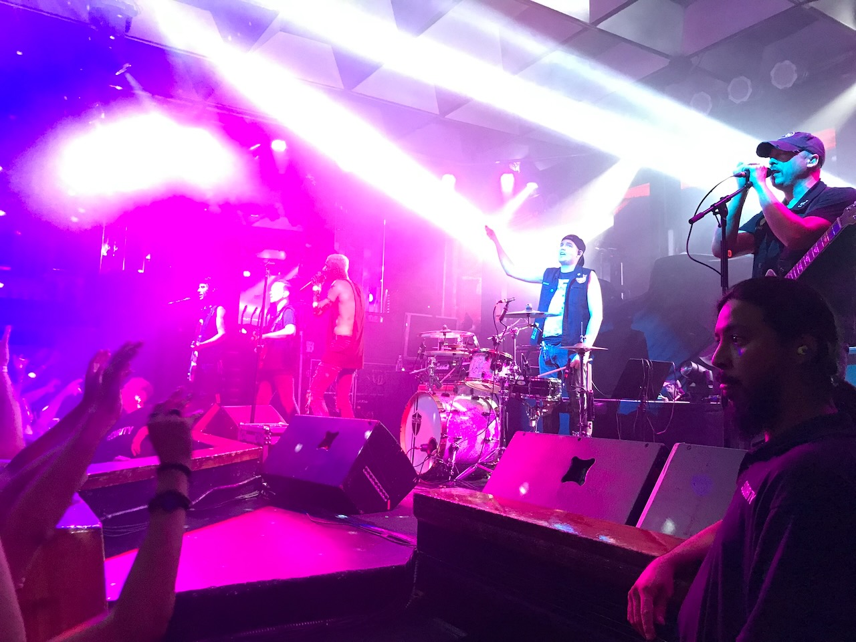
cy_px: 321
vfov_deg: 49.7
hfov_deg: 63.4
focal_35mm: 28
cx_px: 428
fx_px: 692
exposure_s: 1/12
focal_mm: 3.99
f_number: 1.8
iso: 100
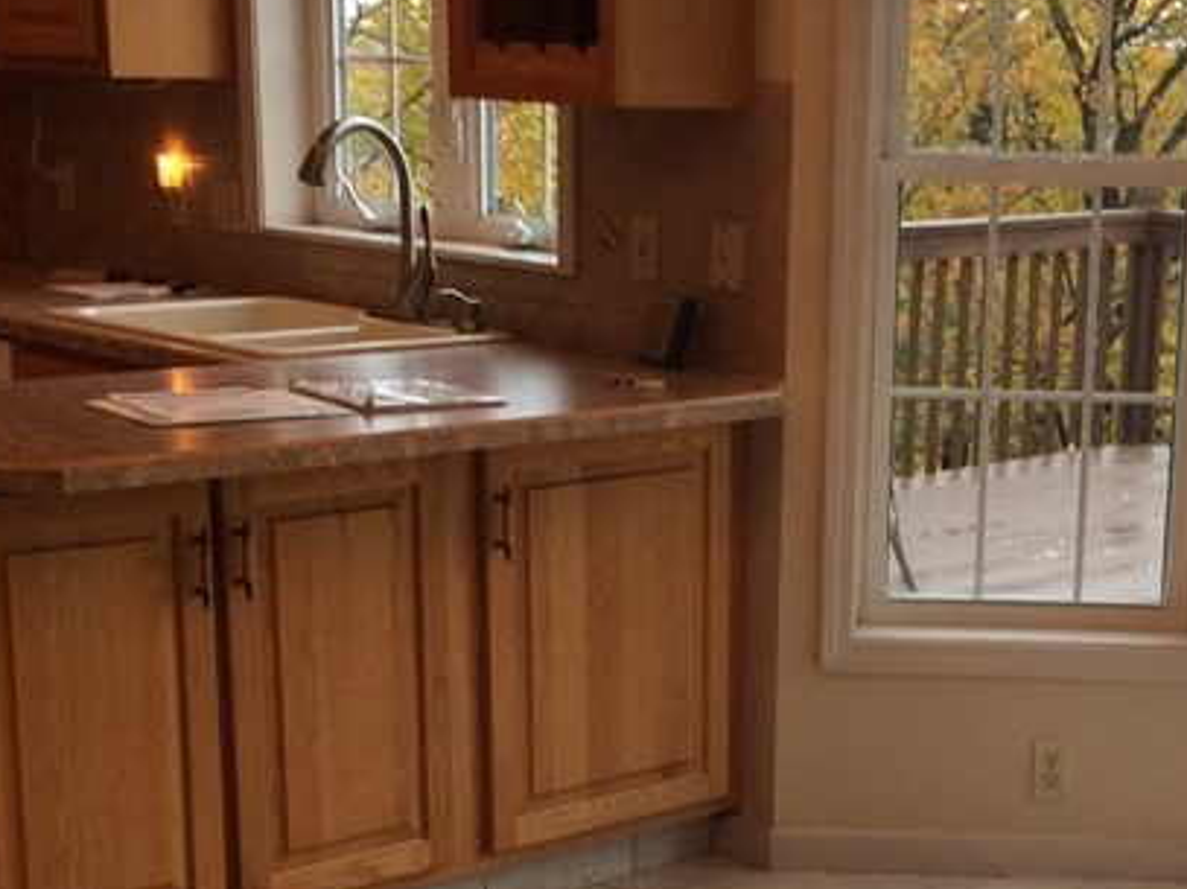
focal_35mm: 73
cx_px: 849
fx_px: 2502
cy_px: 793
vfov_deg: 19.8
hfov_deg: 26.4
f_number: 2.2
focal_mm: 4.15
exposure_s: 1/60
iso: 50
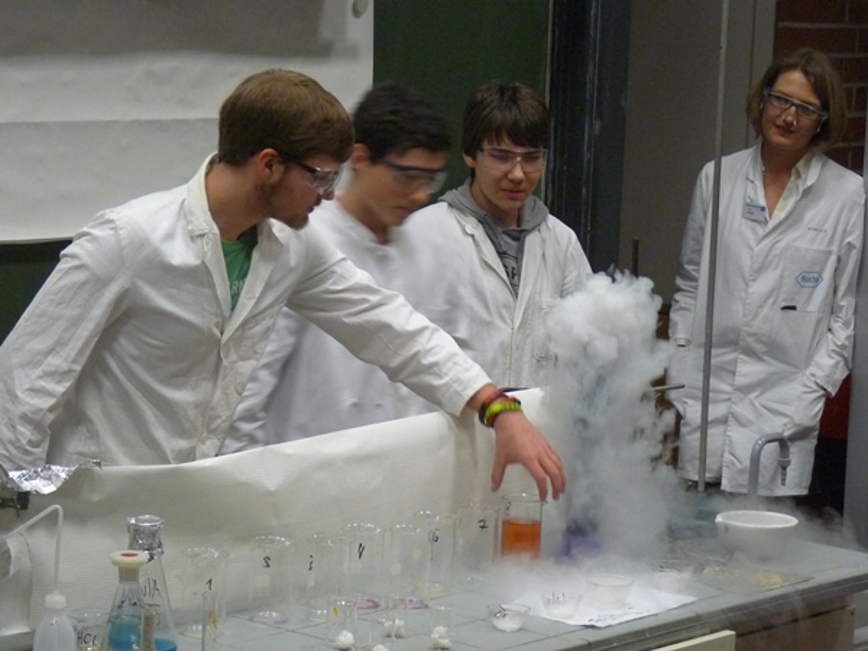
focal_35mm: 119
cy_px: 326
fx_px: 2984
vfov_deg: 12.5
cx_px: 434
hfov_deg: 16.6
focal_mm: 14.9
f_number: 3.4
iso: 400
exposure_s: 1/30
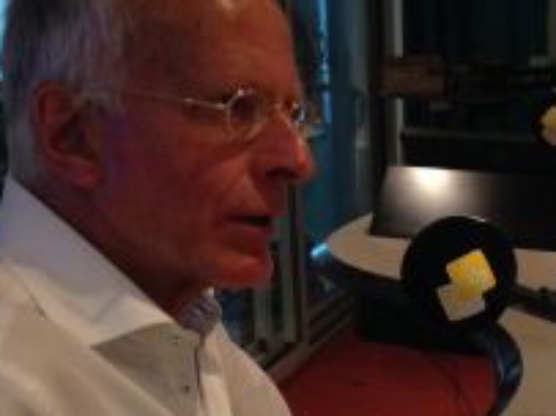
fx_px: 1300
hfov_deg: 23.6
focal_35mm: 81
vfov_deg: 17.6
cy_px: 461
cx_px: 488
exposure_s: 1/20
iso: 200
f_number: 2.4
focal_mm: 4.12
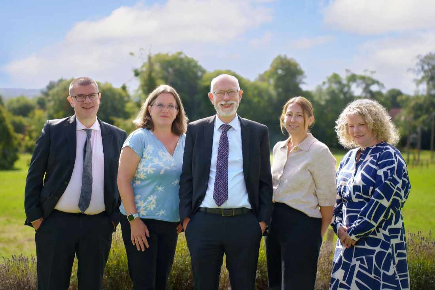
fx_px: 870
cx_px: 218
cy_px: 145
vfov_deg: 18.9
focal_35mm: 72
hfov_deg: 28.1
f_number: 2.8
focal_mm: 72
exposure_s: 1/800
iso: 80
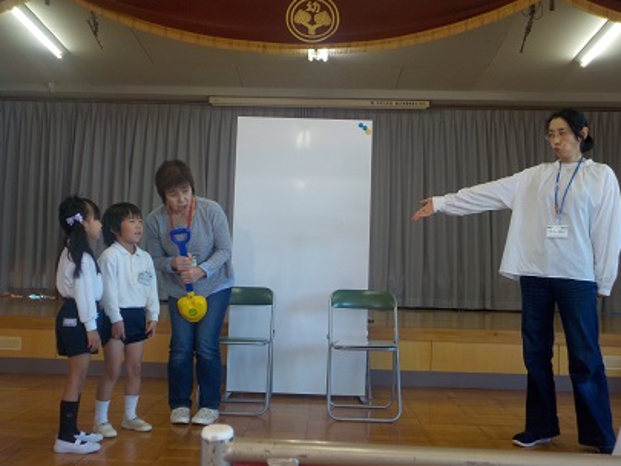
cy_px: 230
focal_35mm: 39
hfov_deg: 47.8
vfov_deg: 36.8
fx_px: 700
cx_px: 314
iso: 160
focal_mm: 5.2
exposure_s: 1/30
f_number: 3.7
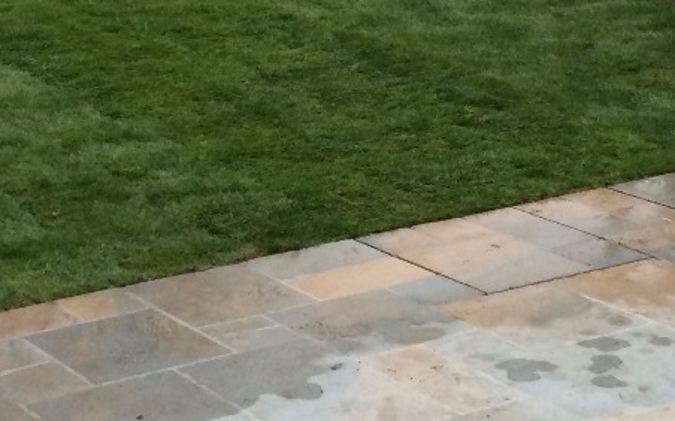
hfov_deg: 21.1
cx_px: 194
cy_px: -48
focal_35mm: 98
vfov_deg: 13.1
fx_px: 1802
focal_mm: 4.15
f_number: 2.2
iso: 100
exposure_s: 1/30
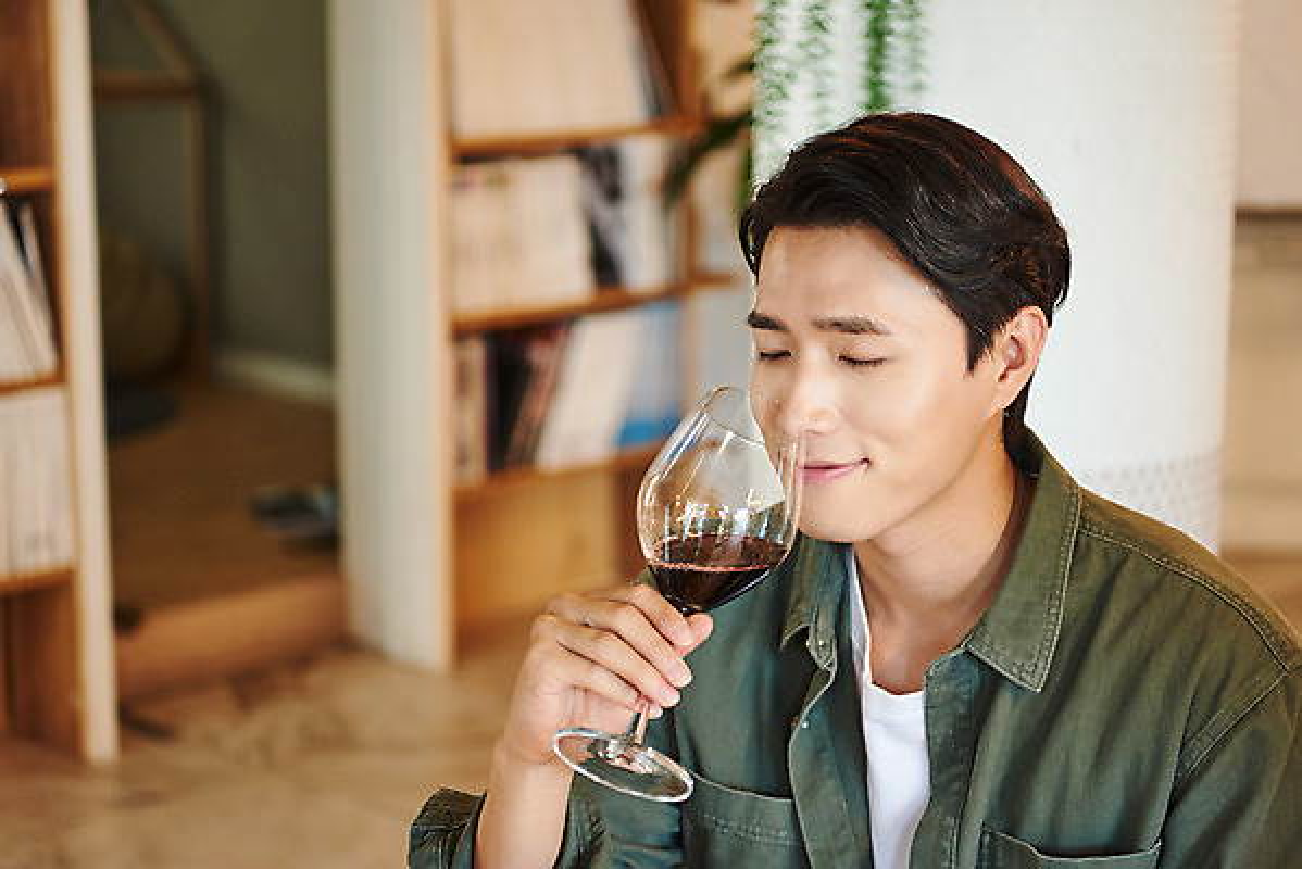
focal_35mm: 70
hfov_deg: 28.8
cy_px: 434
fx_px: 2533
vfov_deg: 19.5
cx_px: 651
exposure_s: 1/80
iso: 800
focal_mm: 70
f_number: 2.8
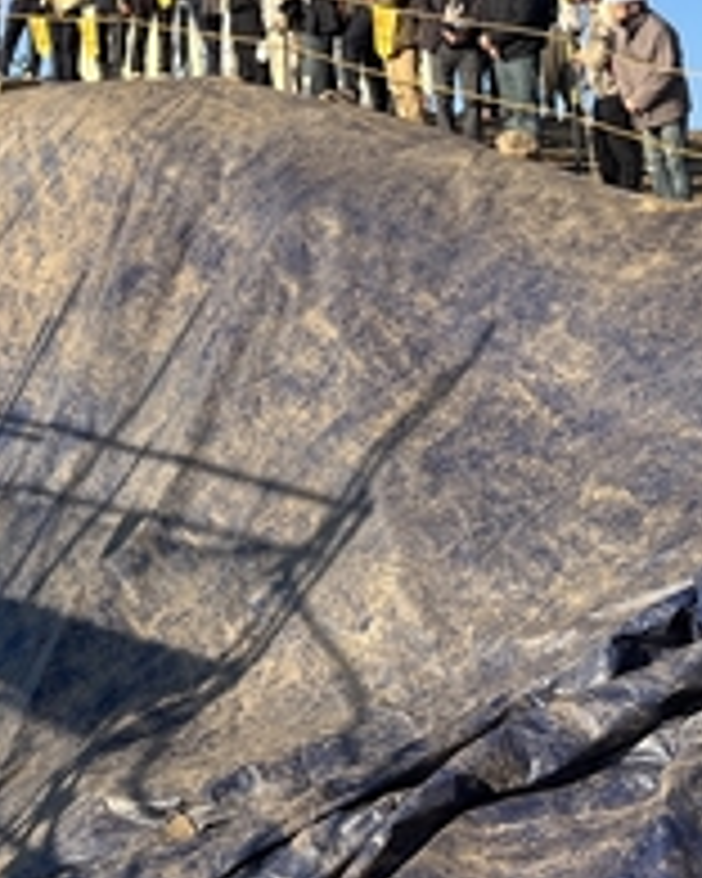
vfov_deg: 22.8
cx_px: 212
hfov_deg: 19.6
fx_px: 2026
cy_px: -117
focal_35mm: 78
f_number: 1.6
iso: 50
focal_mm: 5.1
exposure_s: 1/2101
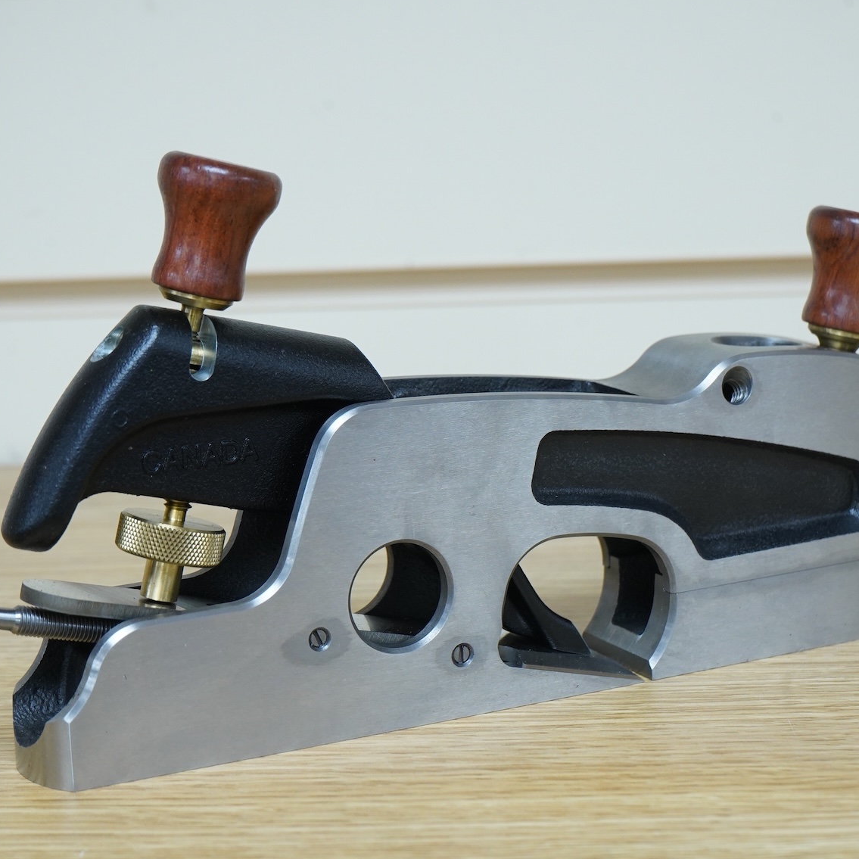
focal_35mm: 90
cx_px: 445
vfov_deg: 19.3
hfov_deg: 19.3
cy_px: 430
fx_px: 2527
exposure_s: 1/80
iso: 2500
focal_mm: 70
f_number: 10
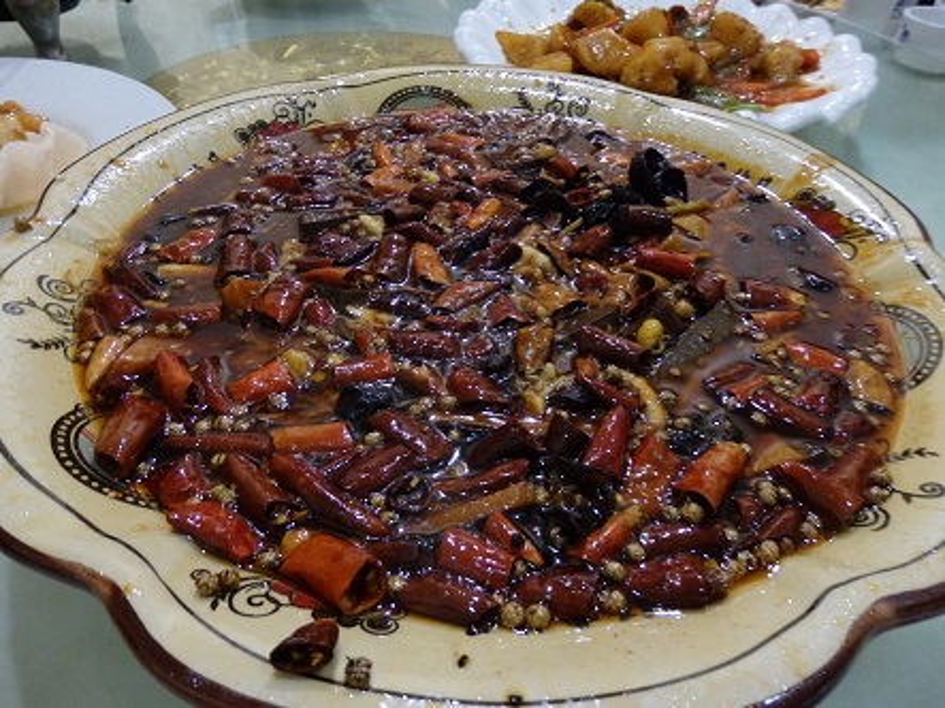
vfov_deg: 54.9
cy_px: 354
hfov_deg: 69.4
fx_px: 682
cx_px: 472
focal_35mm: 25
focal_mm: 4.5
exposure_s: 1/13
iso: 800
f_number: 3
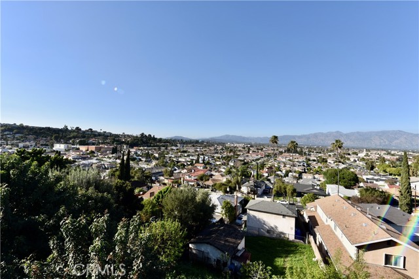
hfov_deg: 100.4
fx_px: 175
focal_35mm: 15
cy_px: 140
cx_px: 210
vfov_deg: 77.4
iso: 100
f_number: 10
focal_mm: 15
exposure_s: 1/200
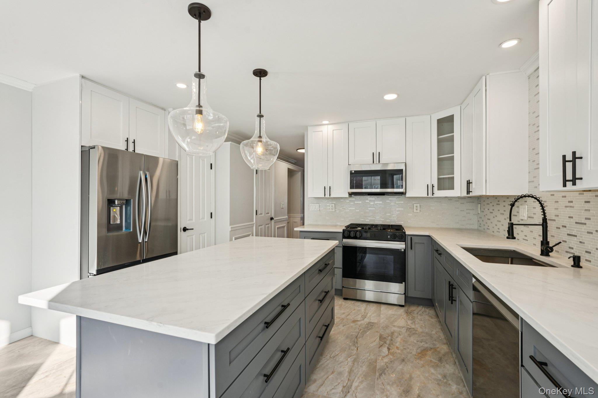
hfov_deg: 96.7
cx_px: 299
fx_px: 266
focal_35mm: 16
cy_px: 199
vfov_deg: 73.7
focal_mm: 16
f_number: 8
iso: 125
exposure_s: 1/30
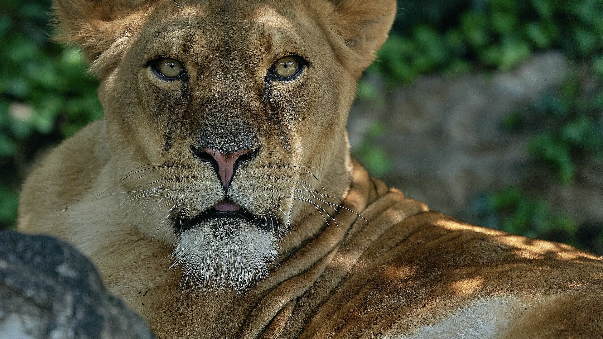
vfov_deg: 3.7
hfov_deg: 6.6
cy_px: 157
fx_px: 5197
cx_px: 241
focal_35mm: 325
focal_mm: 250
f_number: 5.6
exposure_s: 1/640
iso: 500
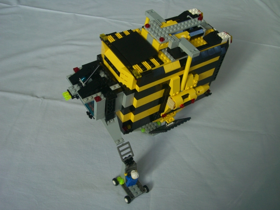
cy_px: 105
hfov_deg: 49.0
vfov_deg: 37.7
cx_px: 140
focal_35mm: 38
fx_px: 307
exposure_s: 1/80
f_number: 2.8
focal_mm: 7.9
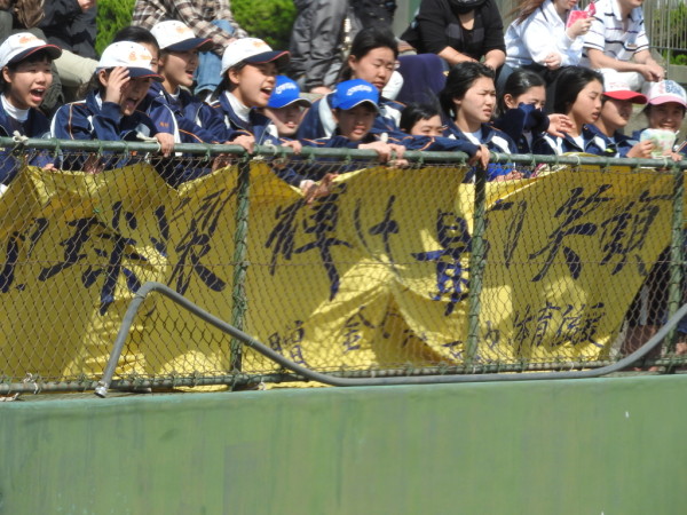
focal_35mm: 330
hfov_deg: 6.0
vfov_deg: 4.5
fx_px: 6549
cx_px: 344
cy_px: 258
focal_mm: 59.1
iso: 100
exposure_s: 1/400
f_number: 5.5
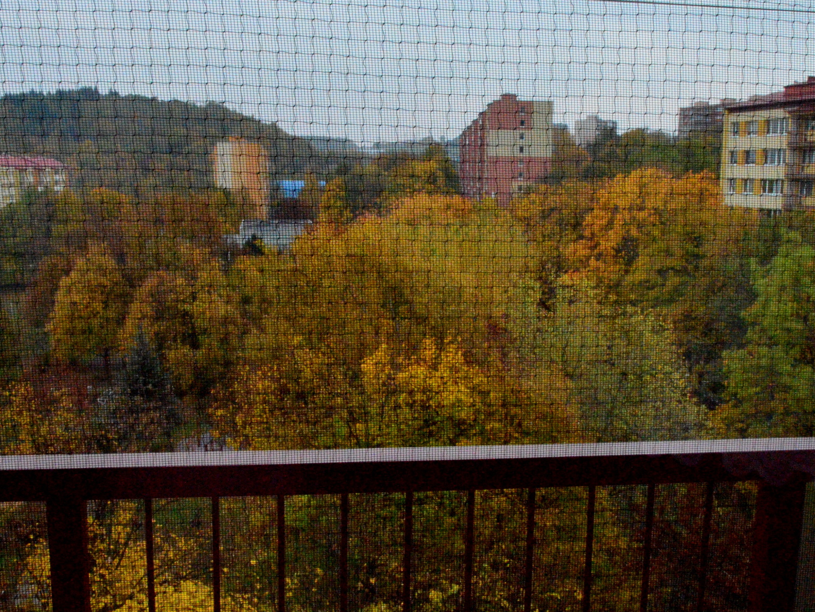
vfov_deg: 35.1
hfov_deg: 45.7
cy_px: 352
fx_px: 965
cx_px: 383
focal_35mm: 41
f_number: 16
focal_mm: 18
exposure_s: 1/1000
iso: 6400
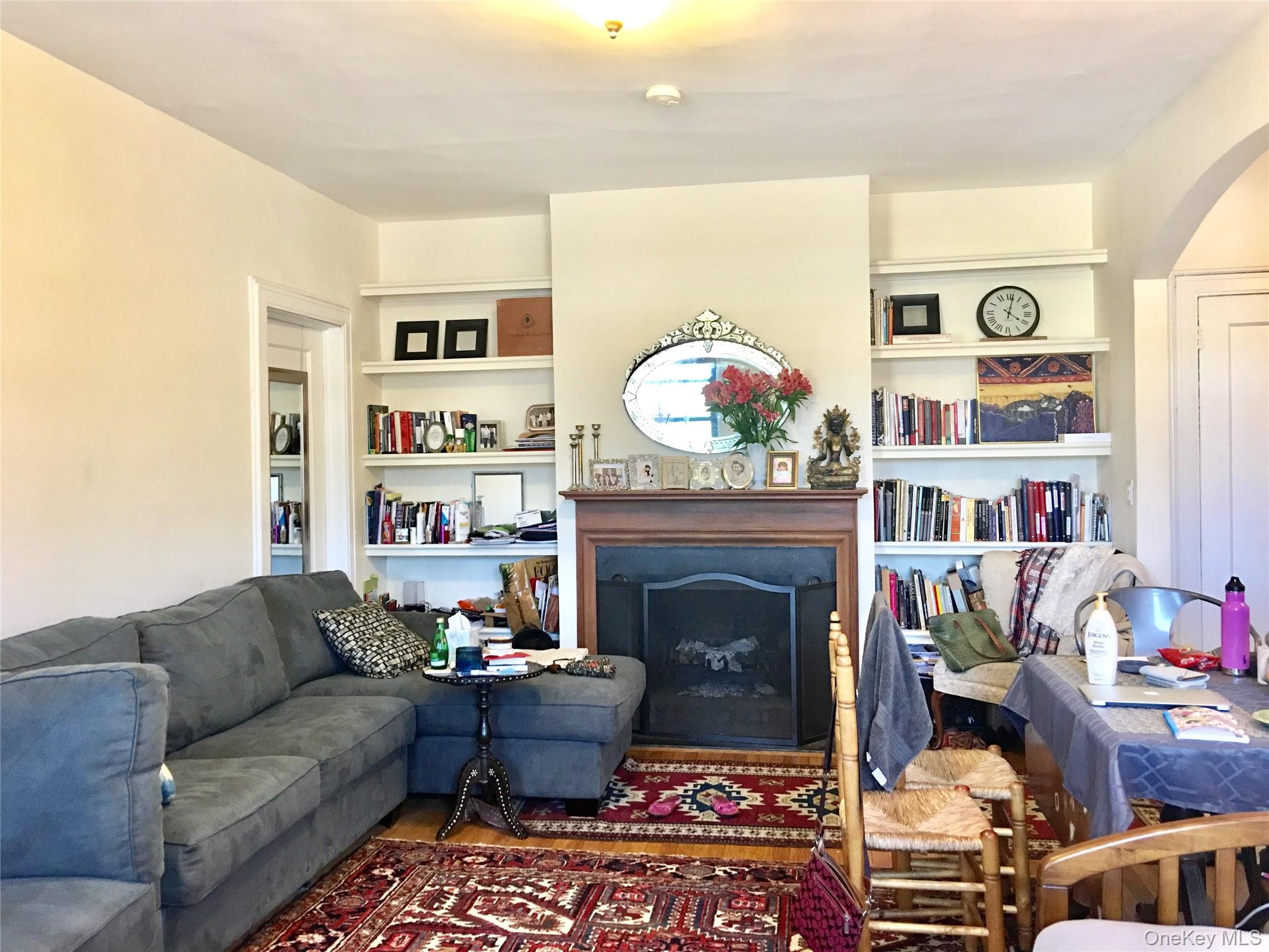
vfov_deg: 48.2
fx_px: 1063
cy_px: 476
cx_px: 634
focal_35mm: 29
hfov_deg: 61.7
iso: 64
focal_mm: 4.15
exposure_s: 1/15
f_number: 2.2
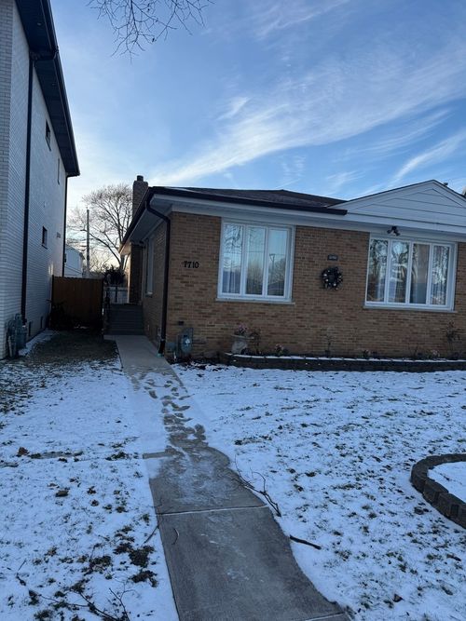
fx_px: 431
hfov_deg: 56.8
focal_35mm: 24
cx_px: 233
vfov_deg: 71.6
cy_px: 310
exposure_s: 1/1653
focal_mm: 6.76
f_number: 1.78
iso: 80
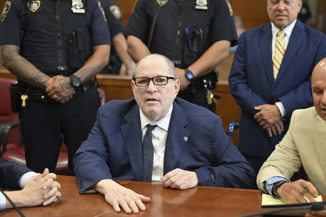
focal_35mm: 66
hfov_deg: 30.5
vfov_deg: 20.6
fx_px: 597
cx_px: 163
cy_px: 108
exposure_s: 1/200
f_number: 2.5
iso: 1400
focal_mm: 66
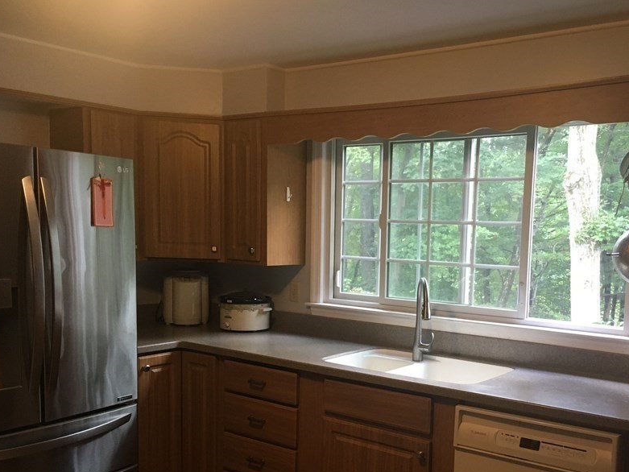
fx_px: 691
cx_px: 378
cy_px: 308
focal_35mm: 38
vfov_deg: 37.4
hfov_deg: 48.7
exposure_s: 1/30
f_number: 2.2
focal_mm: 4.15
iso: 125
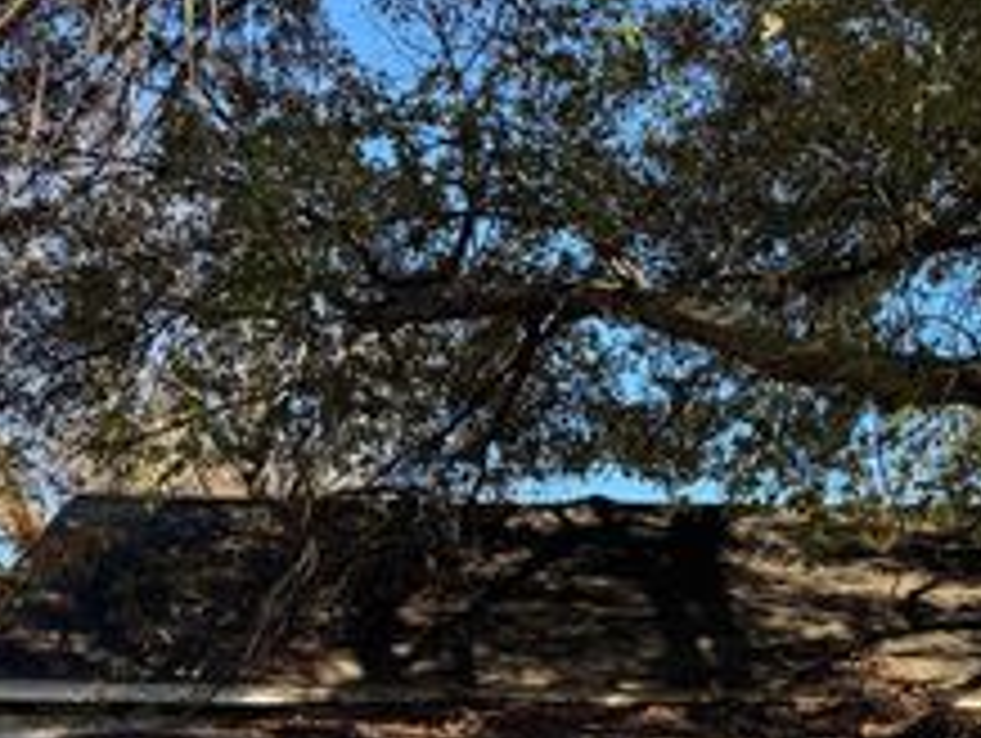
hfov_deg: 34.4
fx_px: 1560
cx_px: 688
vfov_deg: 24.7
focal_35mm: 55
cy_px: 826
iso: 80
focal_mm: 6.76
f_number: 1.78
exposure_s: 1/707
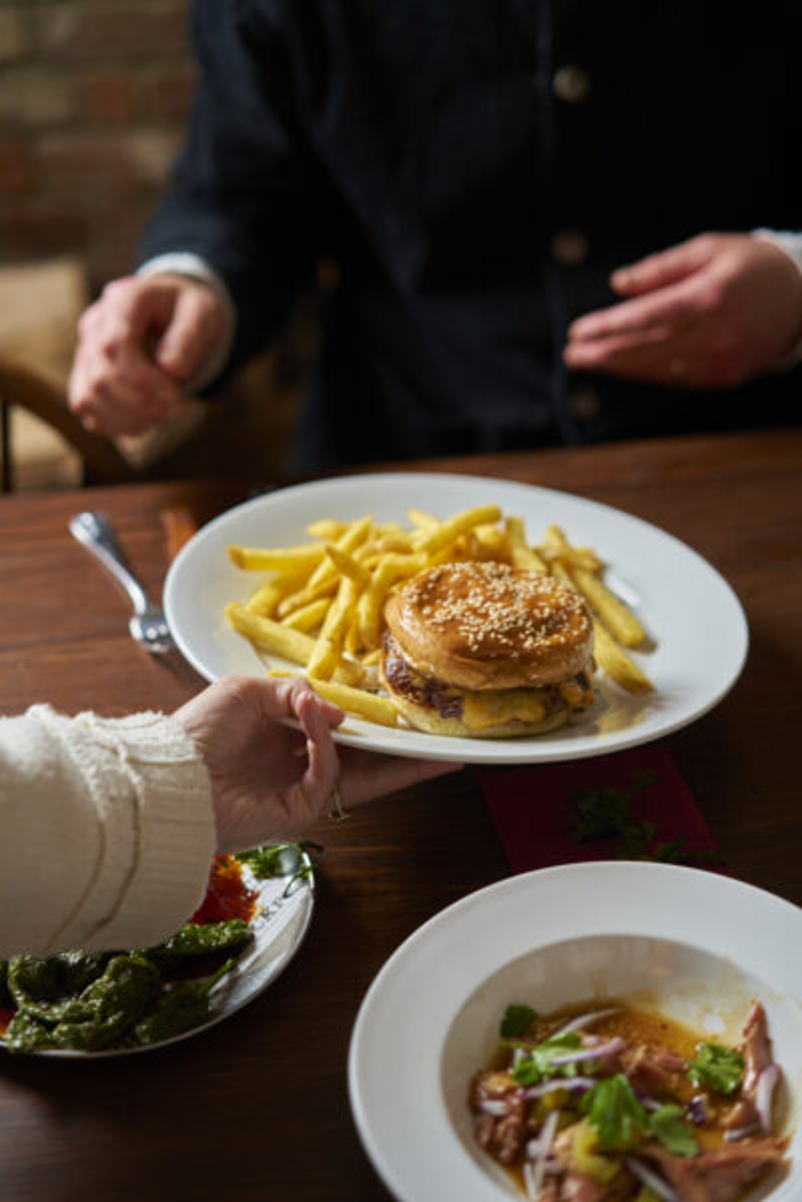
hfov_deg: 24.6
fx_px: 1838
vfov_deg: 36.2
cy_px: 601
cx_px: 401
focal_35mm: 55
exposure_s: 1/250
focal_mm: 55
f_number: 2.2
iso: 1600
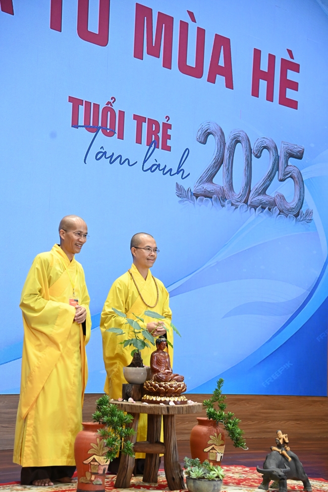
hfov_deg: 17.5
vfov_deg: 26.0
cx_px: 164
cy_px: 246
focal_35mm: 78
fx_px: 1067
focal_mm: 78
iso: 4000
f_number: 4.5
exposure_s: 1/160
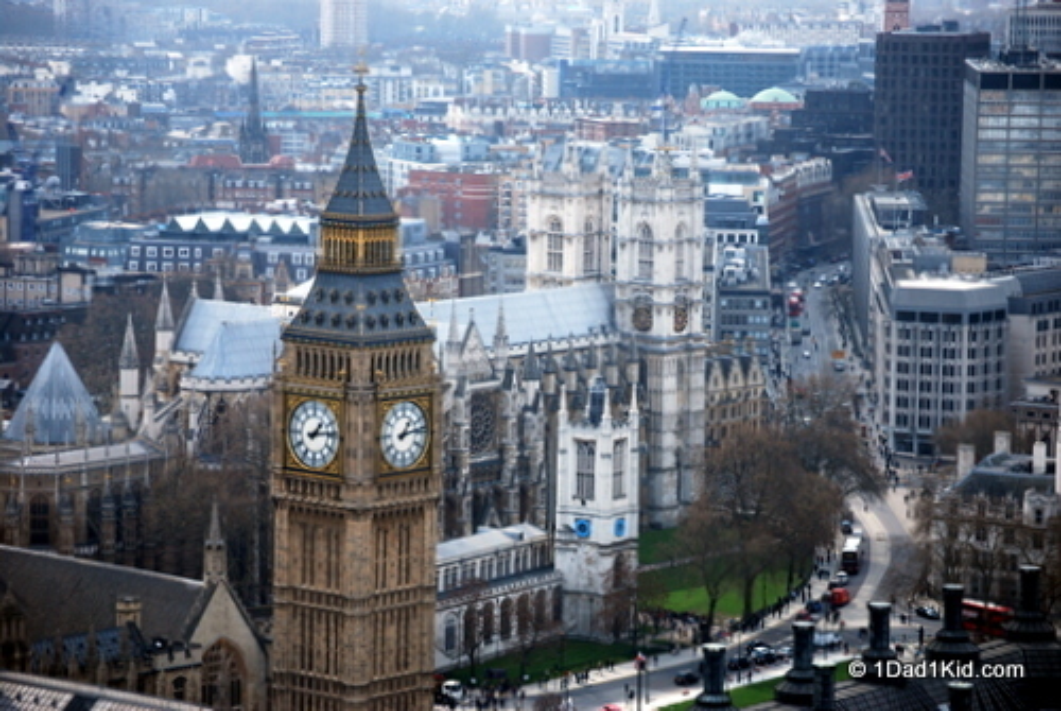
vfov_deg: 10.8
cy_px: 356
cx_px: 530
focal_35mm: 128
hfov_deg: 16.0
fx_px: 3763
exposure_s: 1/250
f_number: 4.5
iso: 200
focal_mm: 85
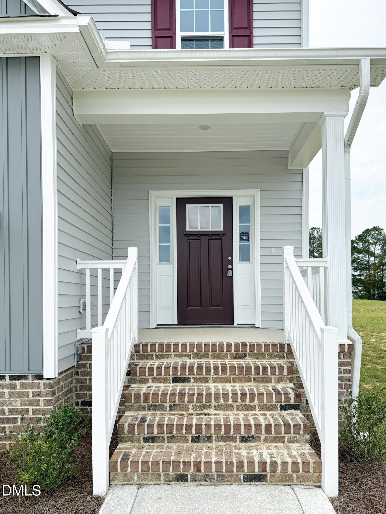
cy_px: 257
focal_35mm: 24
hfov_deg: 56.8
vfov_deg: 71.6
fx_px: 357
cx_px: 193
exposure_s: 1/4167
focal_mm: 6.76
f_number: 1.78
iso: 80
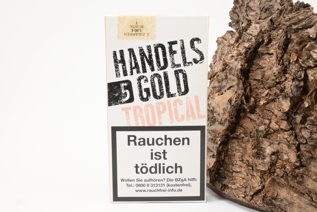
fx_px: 330
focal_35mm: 38
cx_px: 158
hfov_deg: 51.3
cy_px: 106
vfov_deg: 35.5
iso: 640
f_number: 22
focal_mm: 25
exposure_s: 1/15
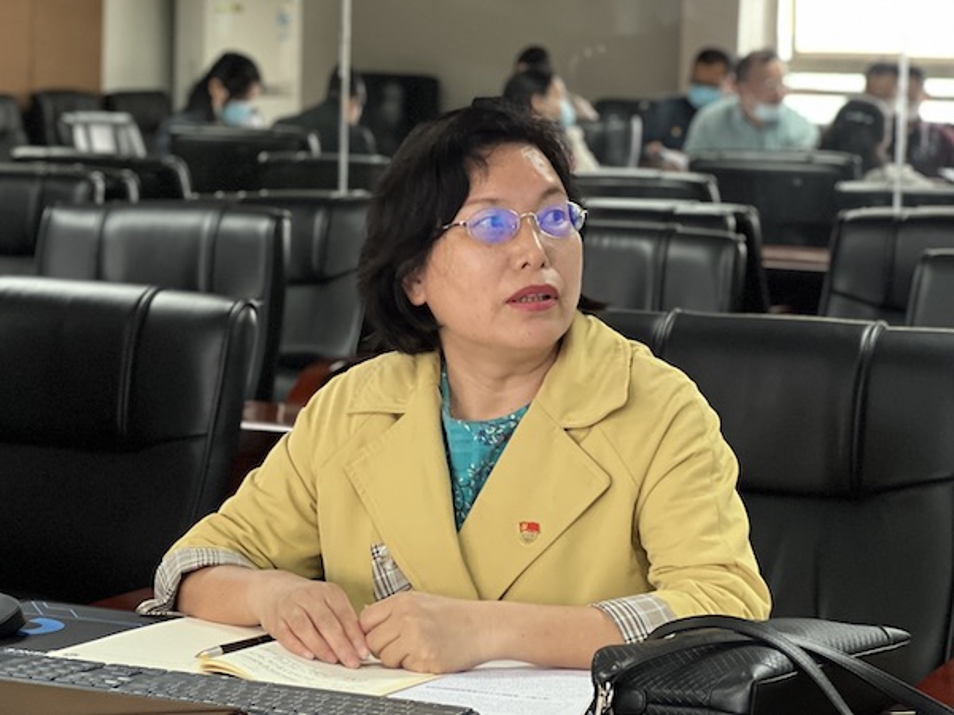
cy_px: 358
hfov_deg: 25.3
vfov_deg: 19.1
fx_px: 2122
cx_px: 477
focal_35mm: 77
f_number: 2.8
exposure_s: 1/33
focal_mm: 9
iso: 250
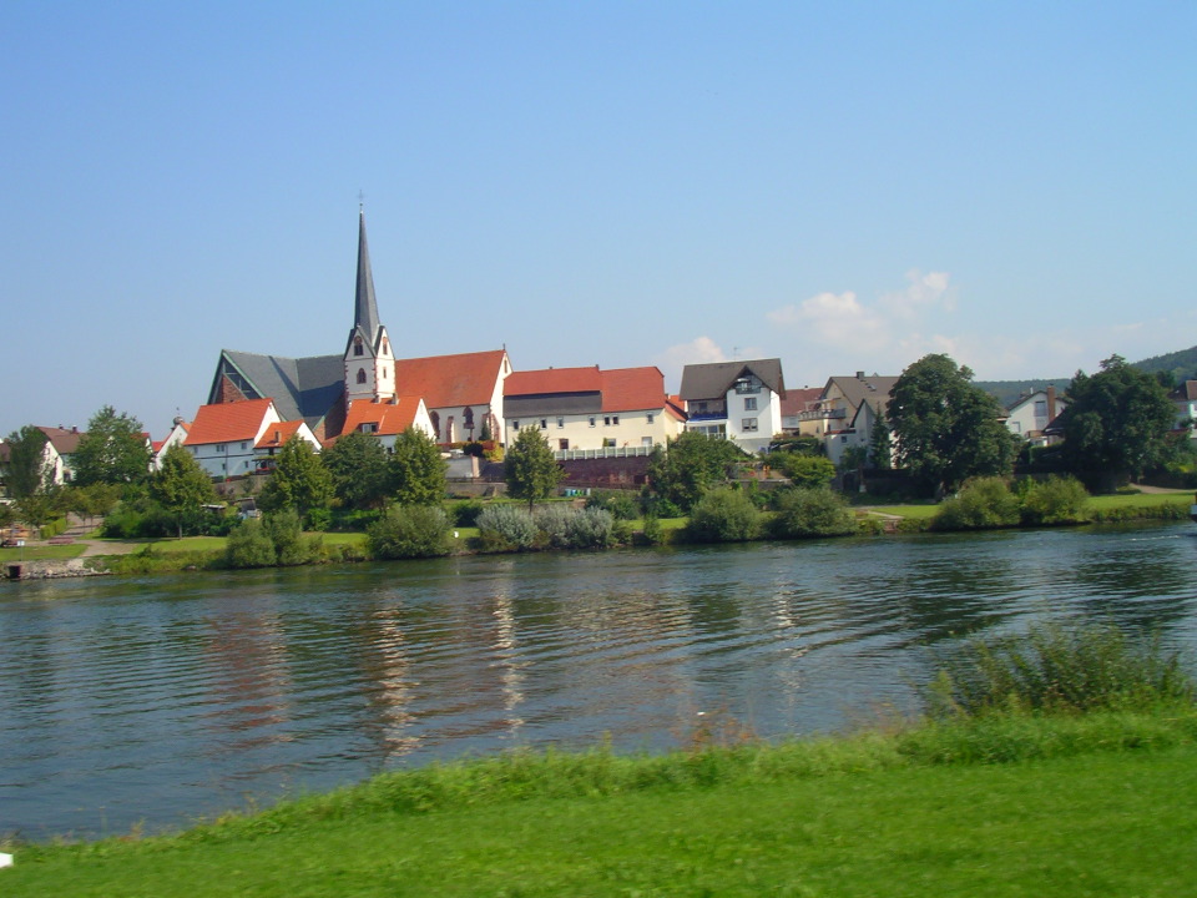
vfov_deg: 36.0
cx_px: 598
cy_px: 449
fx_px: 1383
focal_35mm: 40
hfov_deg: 46.8
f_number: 7.1
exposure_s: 1/160
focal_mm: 6.3
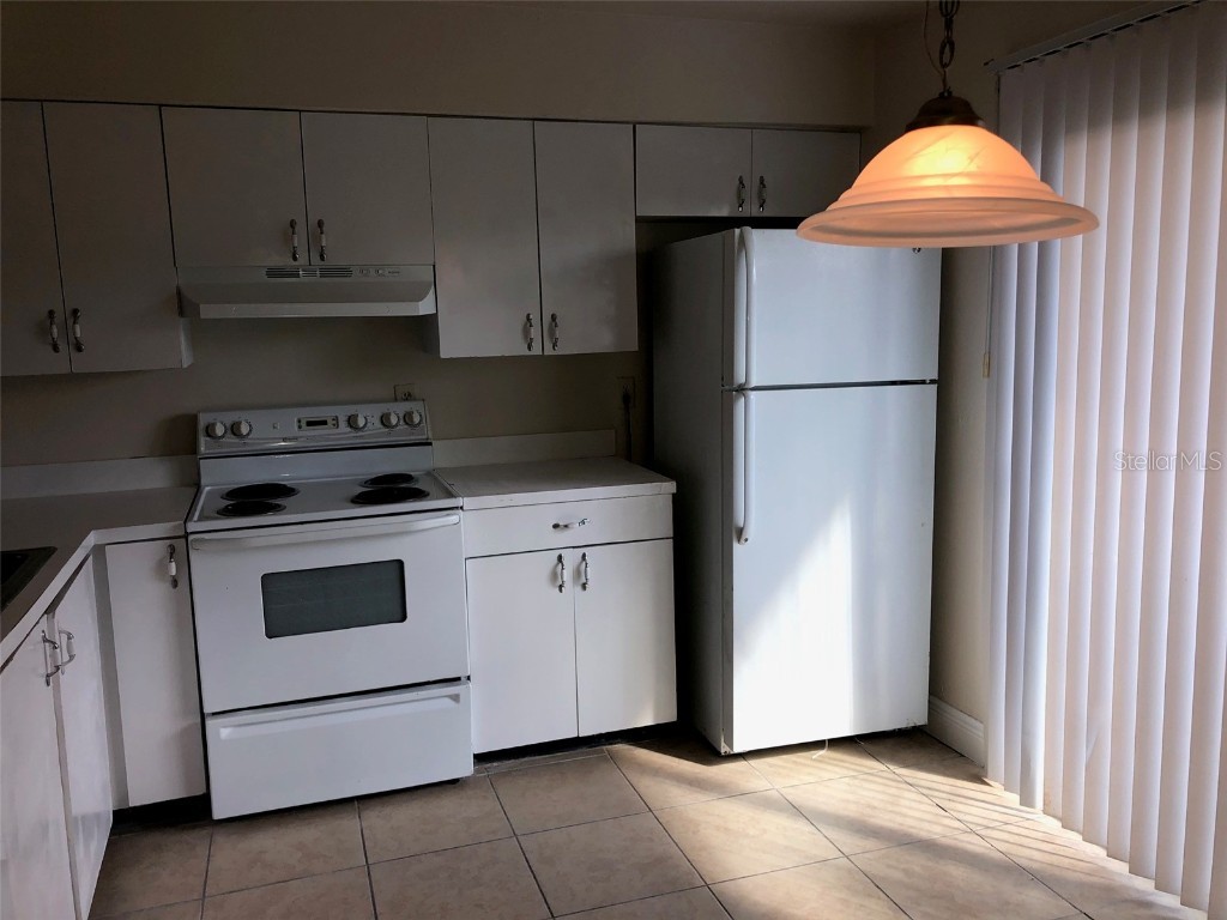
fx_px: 992
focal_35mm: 28
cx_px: 614
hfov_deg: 63.4
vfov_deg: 49.7
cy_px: 460
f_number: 1.8
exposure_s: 1/137
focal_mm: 3.99
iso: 20
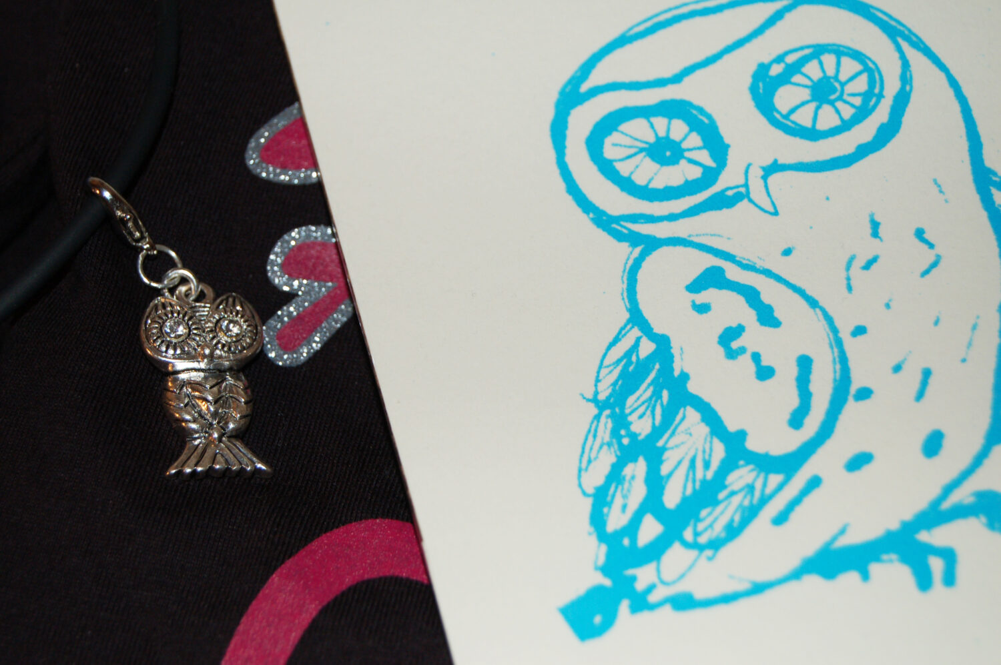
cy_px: 332
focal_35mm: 82
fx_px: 2292
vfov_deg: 16.5
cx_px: 500
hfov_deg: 24.6
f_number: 5.6
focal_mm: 55
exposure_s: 1/60
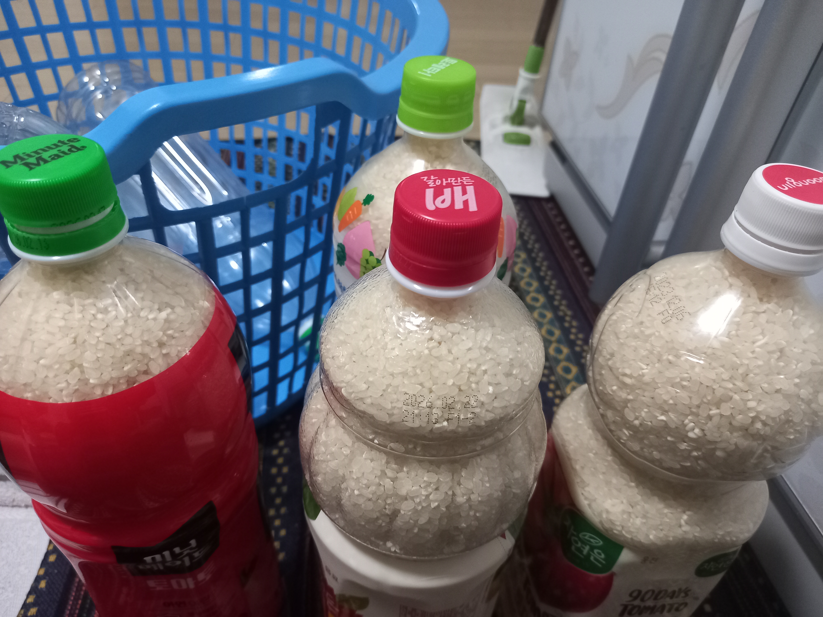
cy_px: 308
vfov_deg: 54.9
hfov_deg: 69.4
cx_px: 412
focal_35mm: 25
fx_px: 594
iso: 400
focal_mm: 4.6
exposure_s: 1/25
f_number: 2
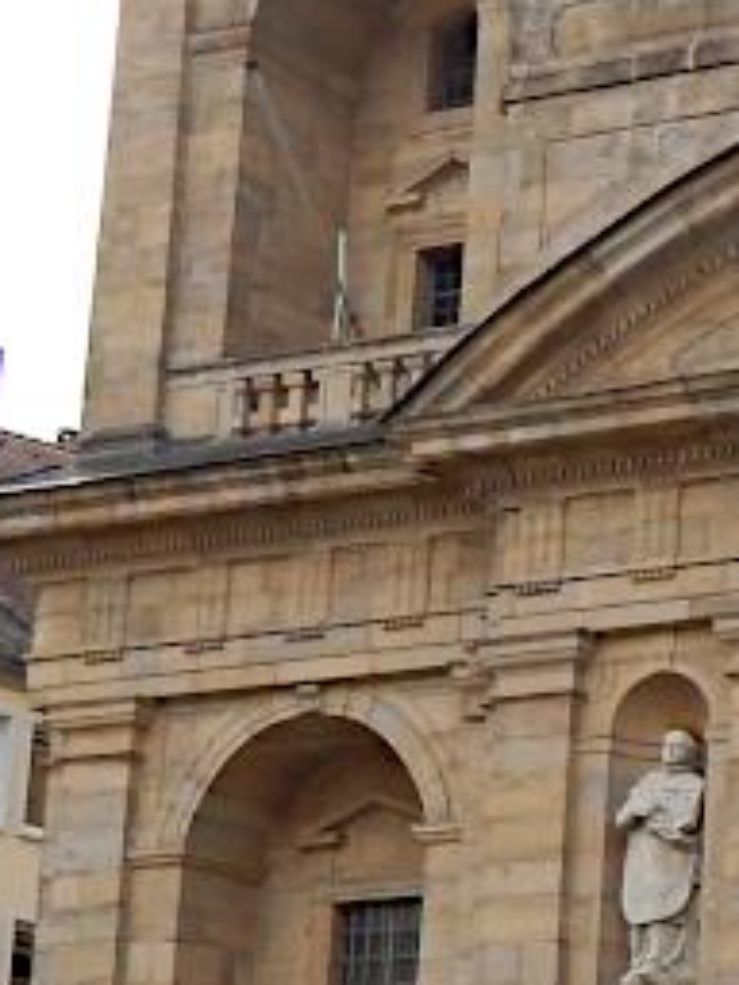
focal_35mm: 108
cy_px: 612
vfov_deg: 18.2
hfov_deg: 12.0
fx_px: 3074
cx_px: 1559
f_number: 3
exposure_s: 1/200
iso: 125
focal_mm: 4
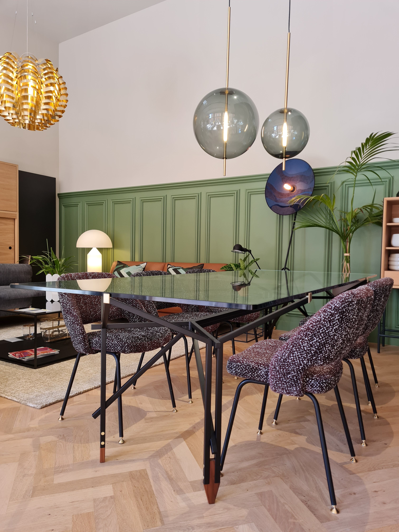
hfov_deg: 53.1
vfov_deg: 67.3
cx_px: 200
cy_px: 266
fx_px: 400
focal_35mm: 26
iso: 80
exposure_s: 1/100
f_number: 1.8
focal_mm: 5.4
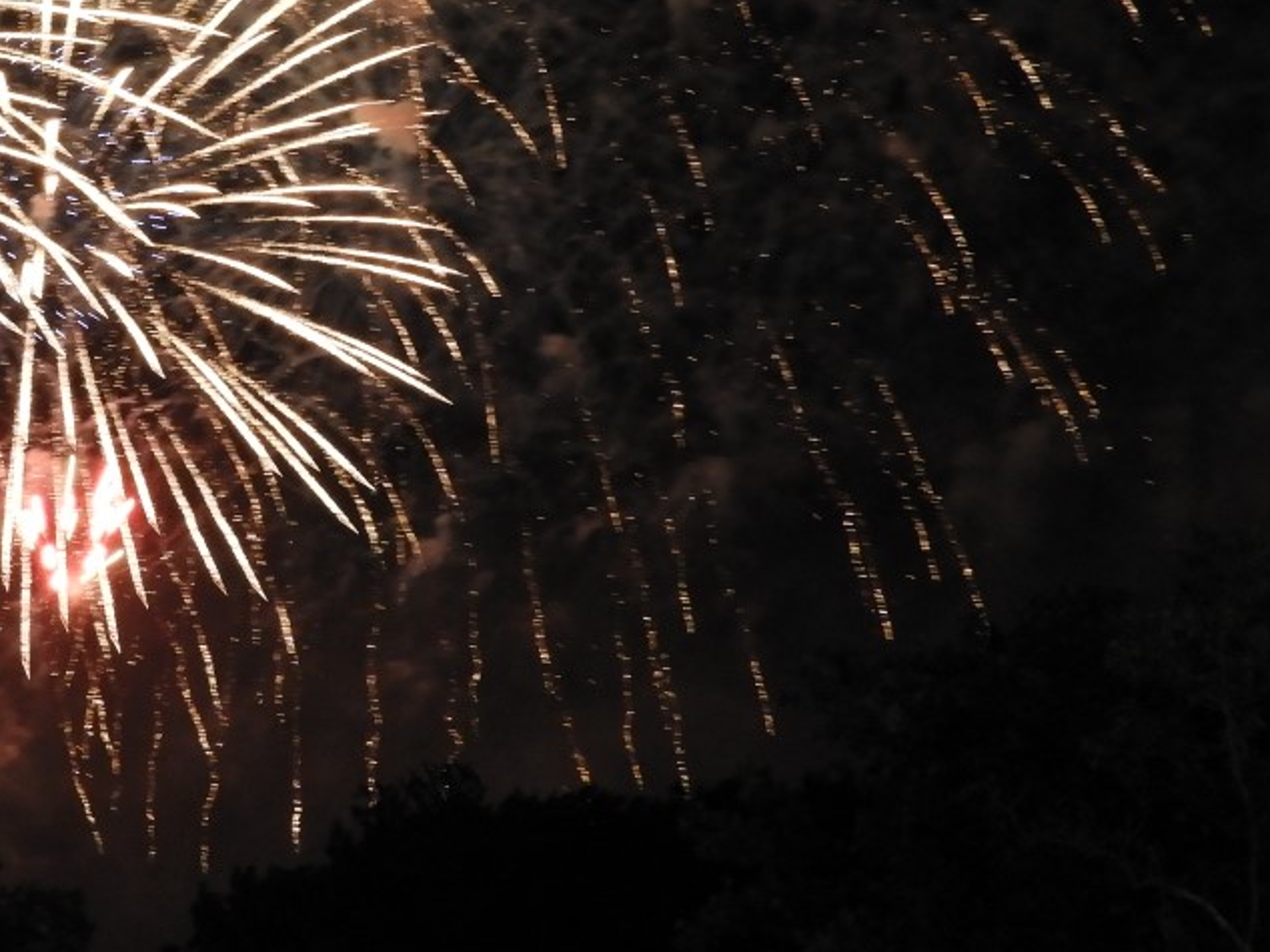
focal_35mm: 159
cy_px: 32
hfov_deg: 12.3
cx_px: 94
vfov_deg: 9.3
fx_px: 5831
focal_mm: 12.5
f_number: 4.5
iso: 400
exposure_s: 1/8
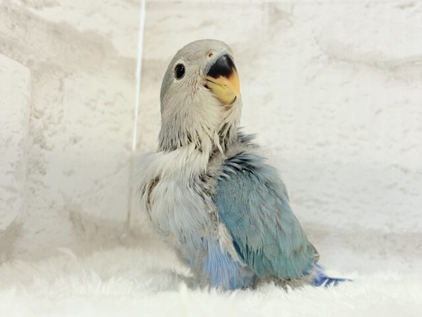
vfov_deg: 28.0
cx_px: 211
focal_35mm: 52
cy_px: 158
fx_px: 634
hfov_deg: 36.8
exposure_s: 1/50
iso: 64
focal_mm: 5.96
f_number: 1.6
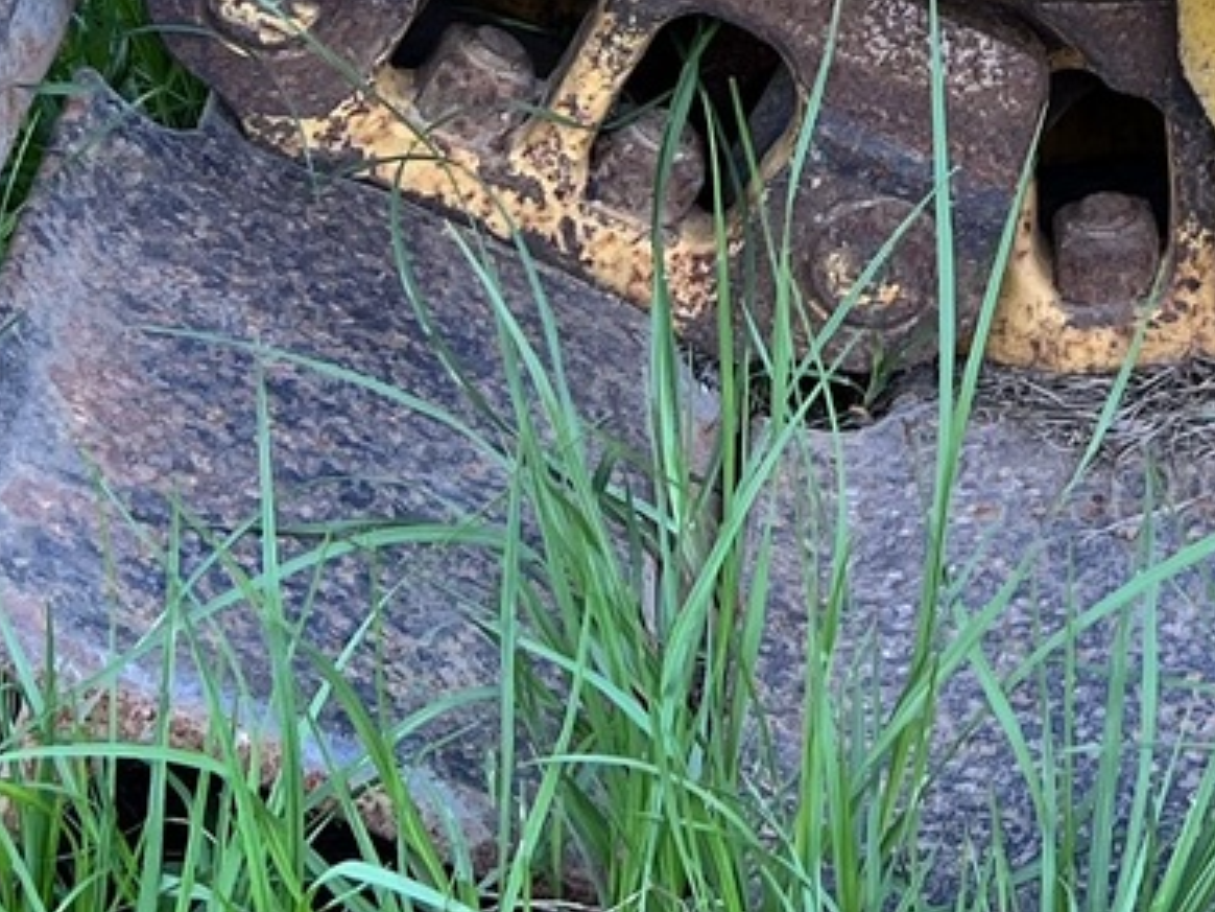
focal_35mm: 135
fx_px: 4738
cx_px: 1453
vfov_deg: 10.0
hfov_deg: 14.2
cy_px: -1062
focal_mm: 5.7
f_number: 1.5
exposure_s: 1/309
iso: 50
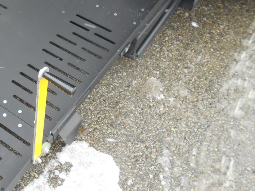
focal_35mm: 47
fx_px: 346
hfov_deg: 38.2
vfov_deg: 30.7
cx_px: 35
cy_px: 68
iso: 200
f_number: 3.2
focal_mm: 4.6
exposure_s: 1/250
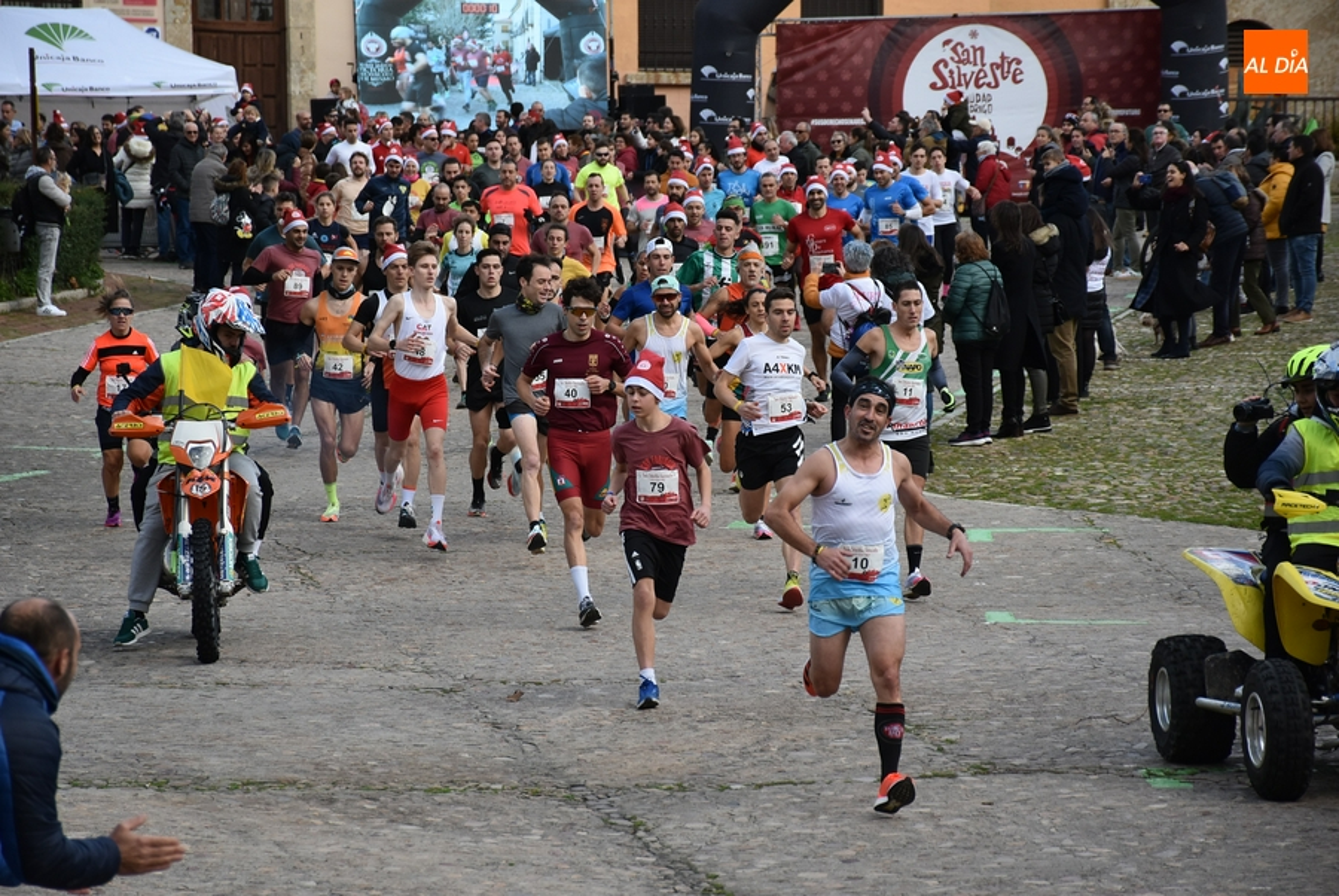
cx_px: 670
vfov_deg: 8.7
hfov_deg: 13.0
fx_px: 5864
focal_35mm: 158
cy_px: 448
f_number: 5.6
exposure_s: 1/400
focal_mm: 105
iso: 400
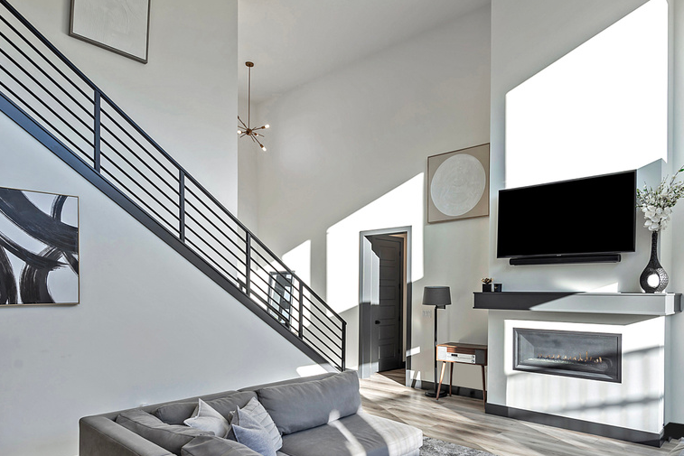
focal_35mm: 23
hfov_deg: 75.4
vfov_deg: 54.0
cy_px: 306
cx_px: 402
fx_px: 437
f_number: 7.1
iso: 50
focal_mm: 17
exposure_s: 1/30
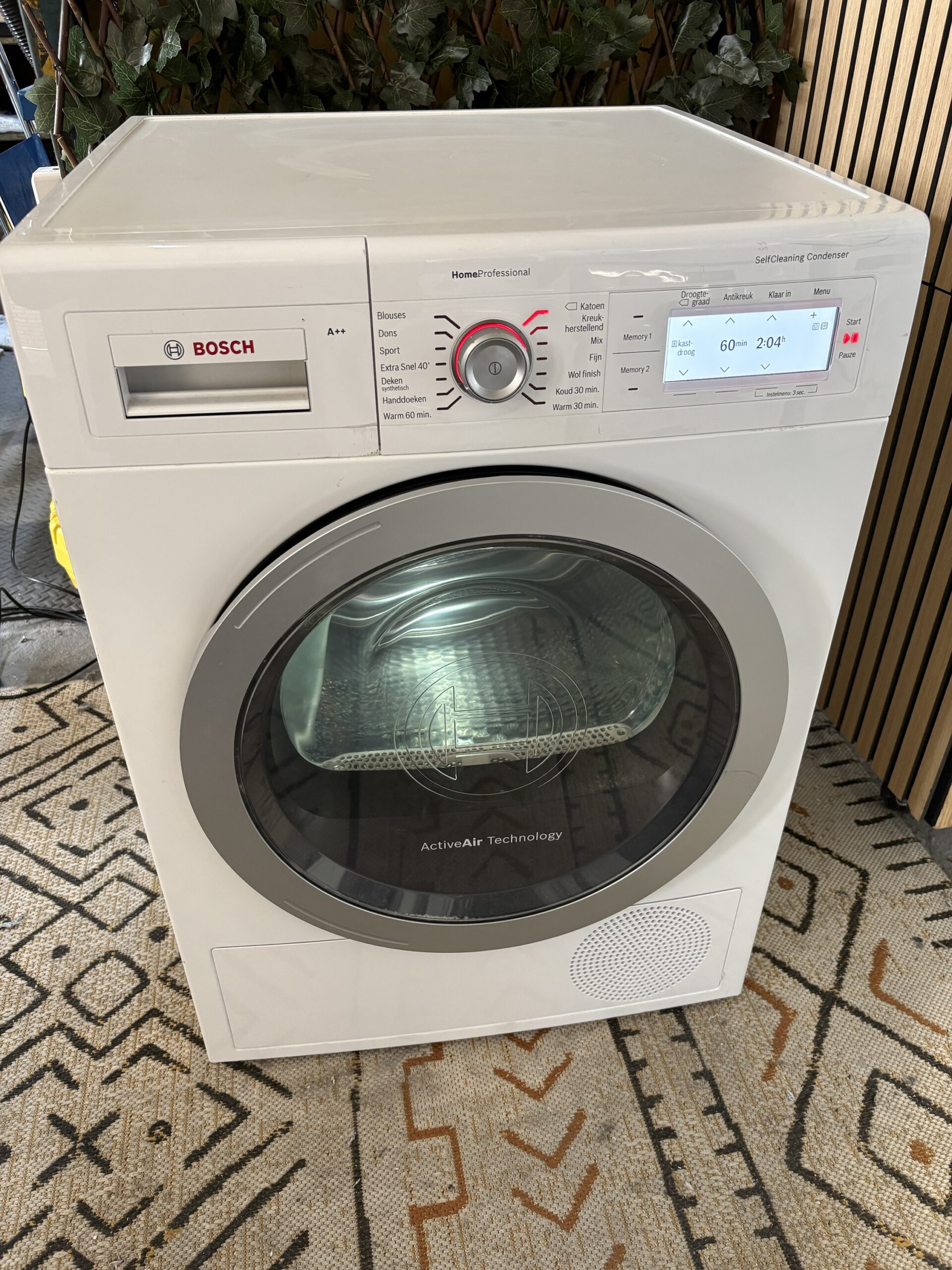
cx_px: 476
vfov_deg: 67.3
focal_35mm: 26
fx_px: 953
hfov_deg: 53.1
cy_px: 635
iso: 160
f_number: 1.6
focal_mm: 5.96
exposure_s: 1/50
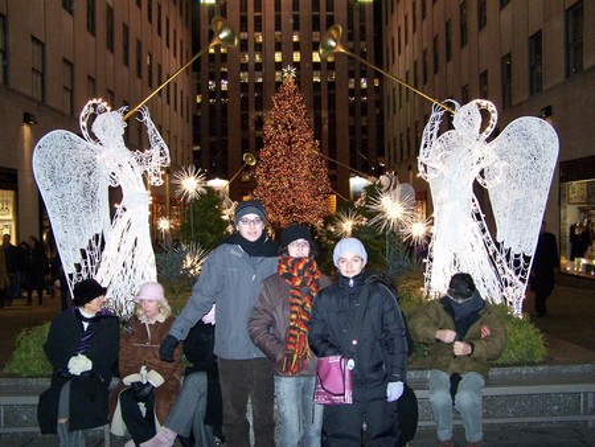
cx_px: 298
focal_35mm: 38
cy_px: 224
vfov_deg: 37.8
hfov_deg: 49.0
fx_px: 654
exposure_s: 1/60
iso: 400
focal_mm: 6.3
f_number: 2.8
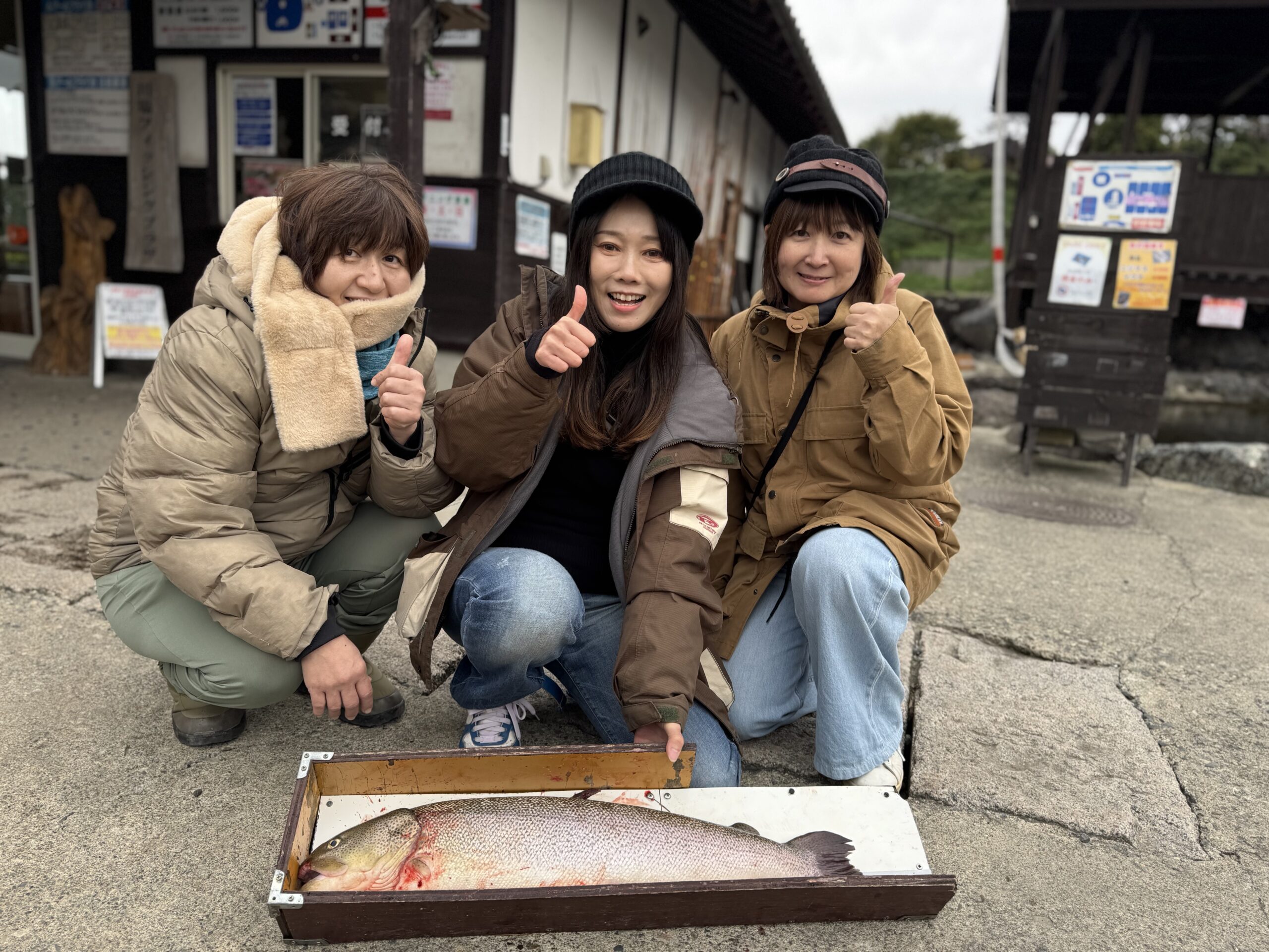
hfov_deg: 71.6
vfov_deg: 56.8
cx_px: 634
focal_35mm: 24
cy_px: 476
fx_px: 880
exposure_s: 1/370
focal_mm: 6.76
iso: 80
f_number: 1.78
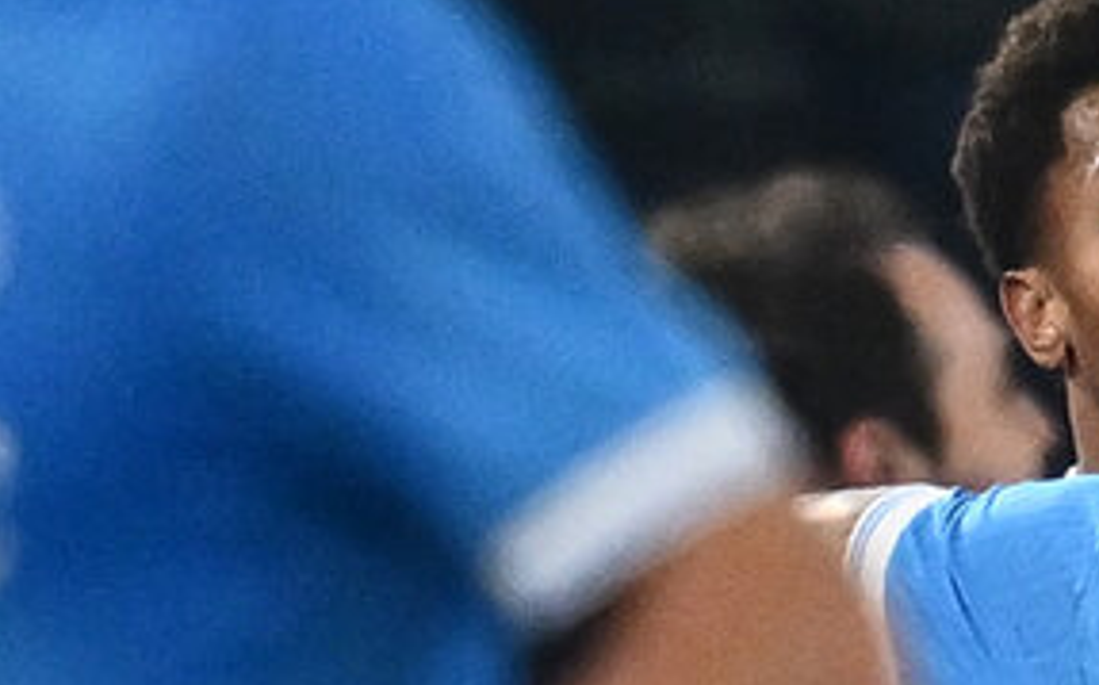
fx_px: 60915
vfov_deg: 0.6
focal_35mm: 2035
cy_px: 773
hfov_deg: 1.0
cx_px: 1861
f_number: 4
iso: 2500
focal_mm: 560
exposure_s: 1/2000
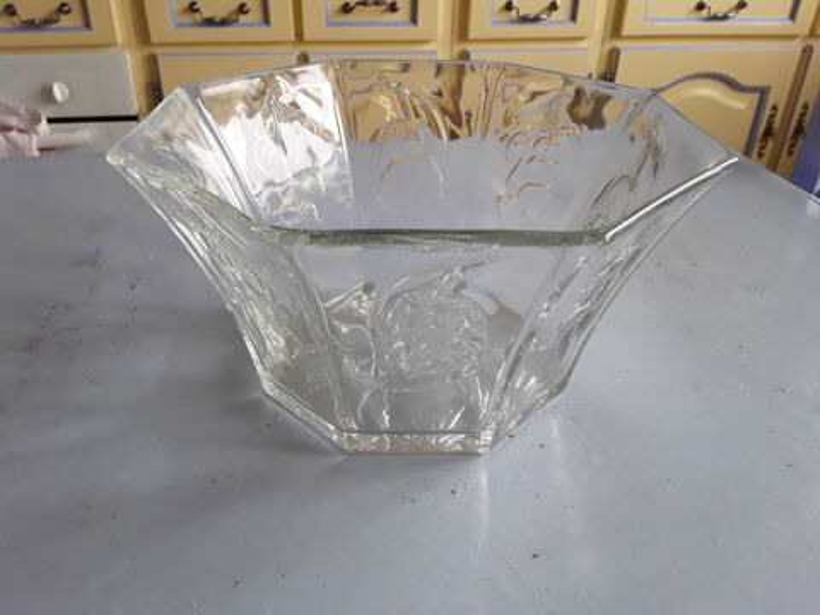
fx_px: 640
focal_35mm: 27
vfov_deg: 51.4
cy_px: 308
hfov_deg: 65.3
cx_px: 410
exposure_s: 1/100
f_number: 1.9
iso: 80
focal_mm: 2.91
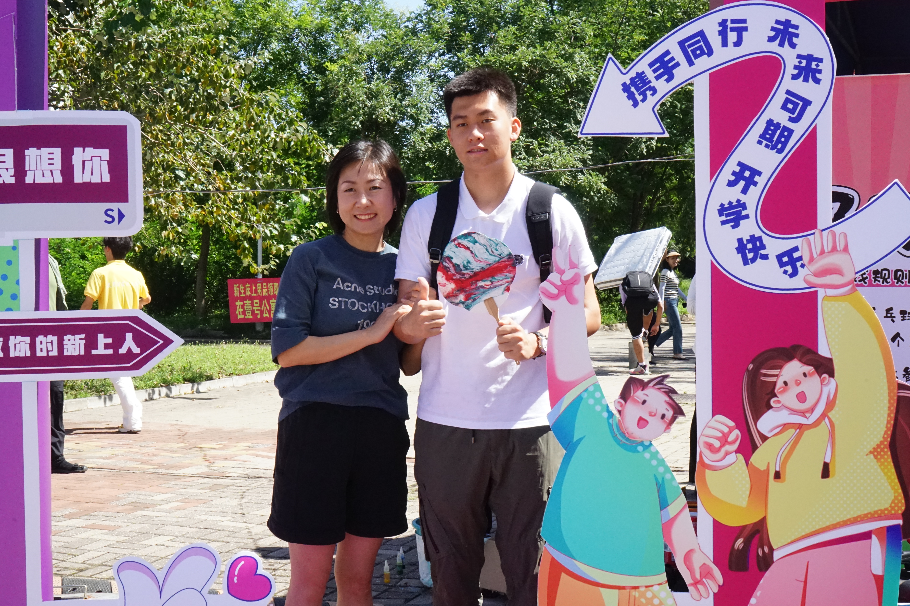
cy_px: 295
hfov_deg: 40.3
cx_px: 454
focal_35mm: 49
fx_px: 1239
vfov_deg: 27.5
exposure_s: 1/500
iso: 4000
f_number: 22
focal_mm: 44
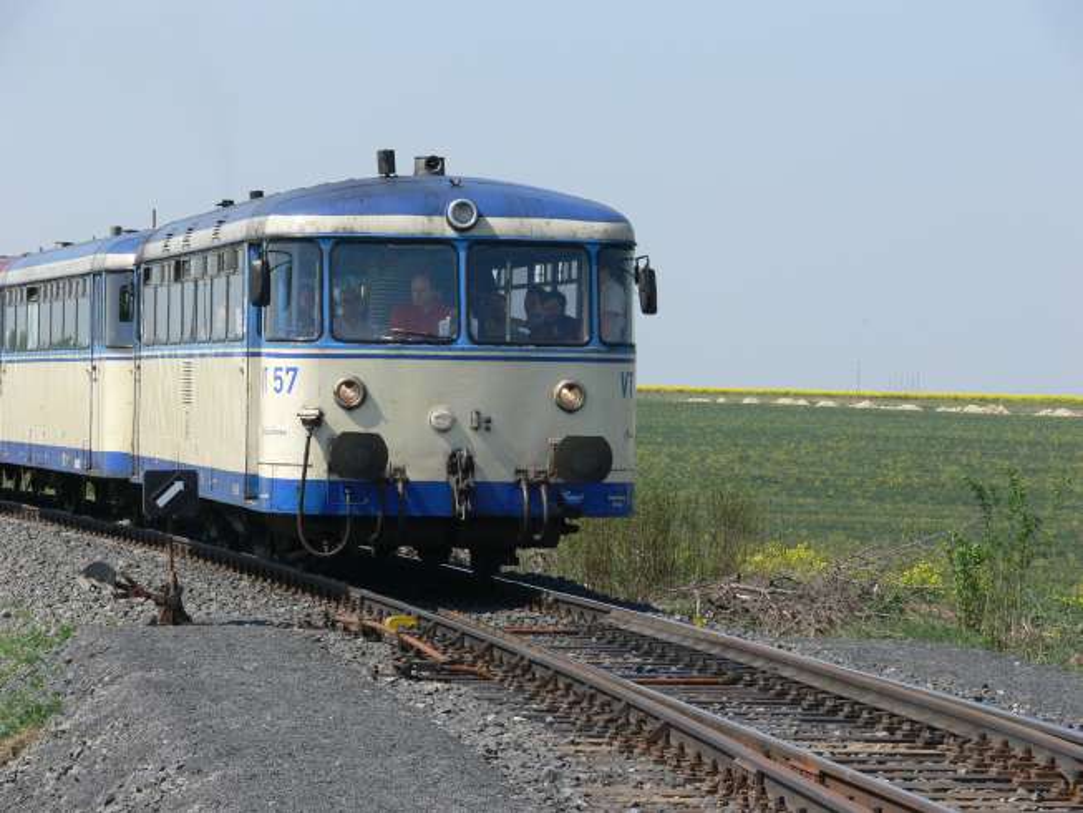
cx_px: 542
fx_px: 5351
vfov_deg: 8.7
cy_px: 406
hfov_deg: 11.6
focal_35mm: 171
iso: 100
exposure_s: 1/500
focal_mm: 36.1
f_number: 5.6
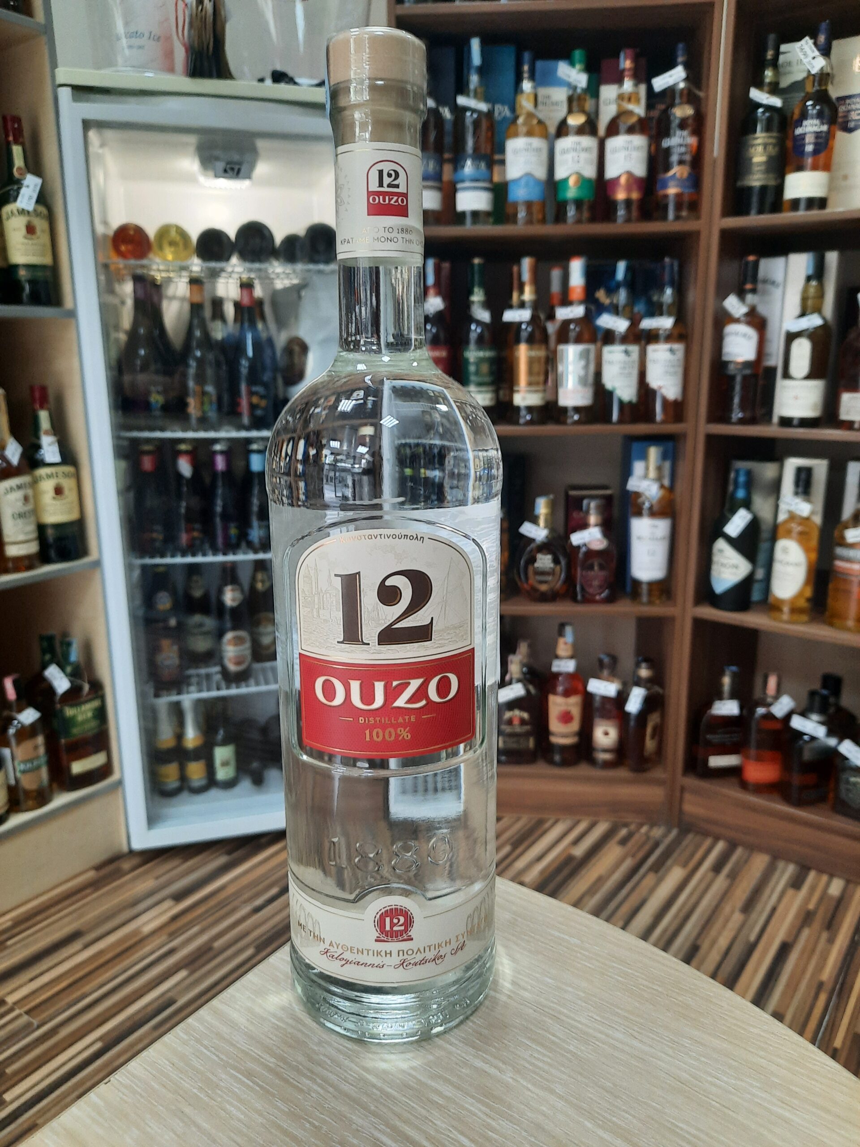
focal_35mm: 25
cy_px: 574
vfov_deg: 69.4
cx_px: 430
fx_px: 828
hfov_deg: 54.9
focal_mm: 4.6
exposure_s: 1/33
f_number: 2
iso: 320
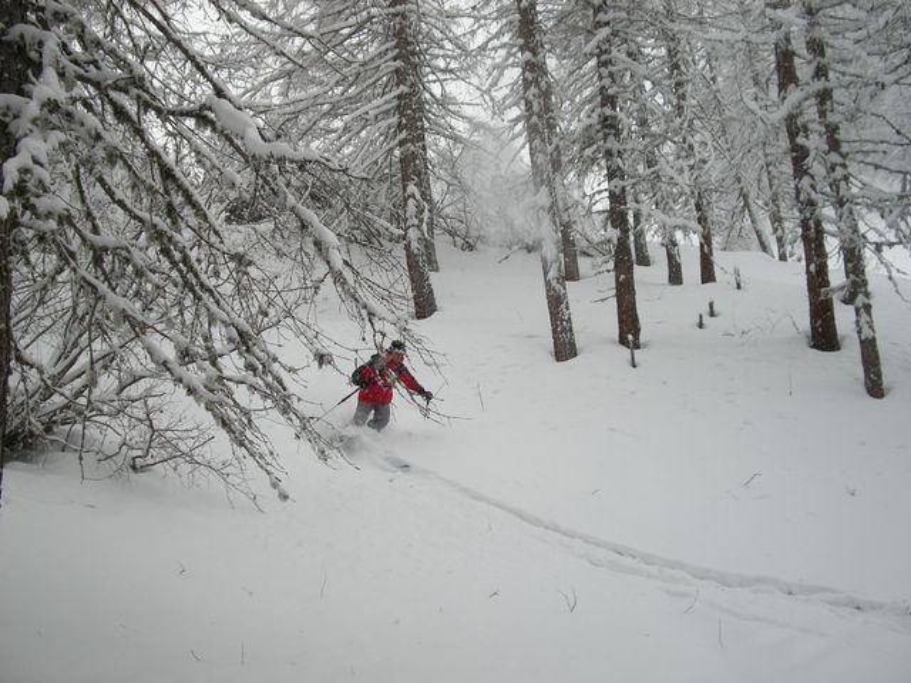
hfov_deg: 50.1
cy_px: 342
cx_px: 456
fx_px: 974
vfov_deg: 38.7
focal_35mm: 37
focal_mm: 7.9
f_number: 8
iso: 127
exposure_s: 1/213
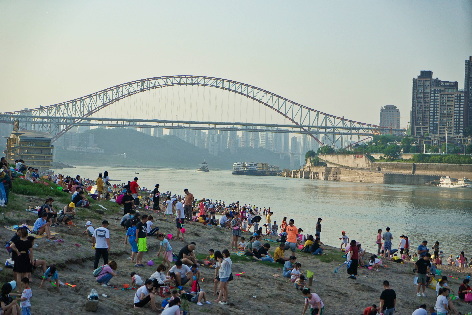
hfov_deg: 29.2
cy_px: 158
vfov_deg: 19.7
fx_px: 905
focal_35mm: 69
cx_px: 236
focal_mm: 69
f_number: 4
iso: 640
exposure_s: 1/4000
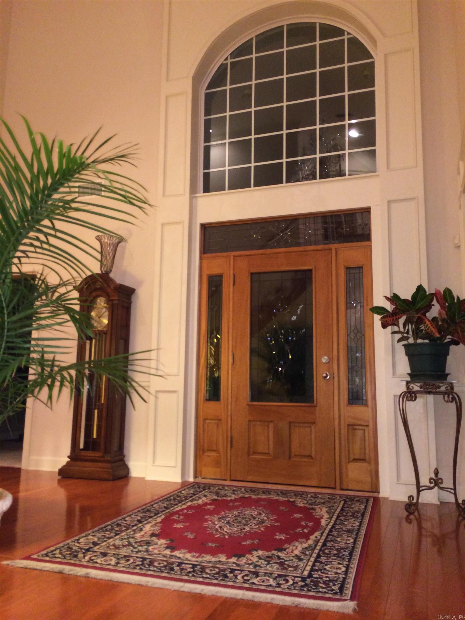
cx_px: 232
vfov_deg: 60.0
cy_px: 310
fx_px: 537
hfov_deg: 46.8
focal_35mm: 30
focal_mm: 4.12
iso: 320
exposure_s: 1/16
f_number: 2.2
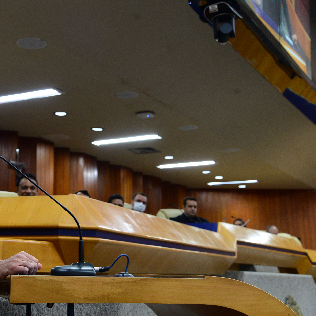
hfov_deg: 27.3
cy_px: 156
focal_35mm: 62
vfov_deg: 27.7
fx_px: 640
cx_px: 78
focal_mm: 48
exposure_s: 1/60
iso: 2500
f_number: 5
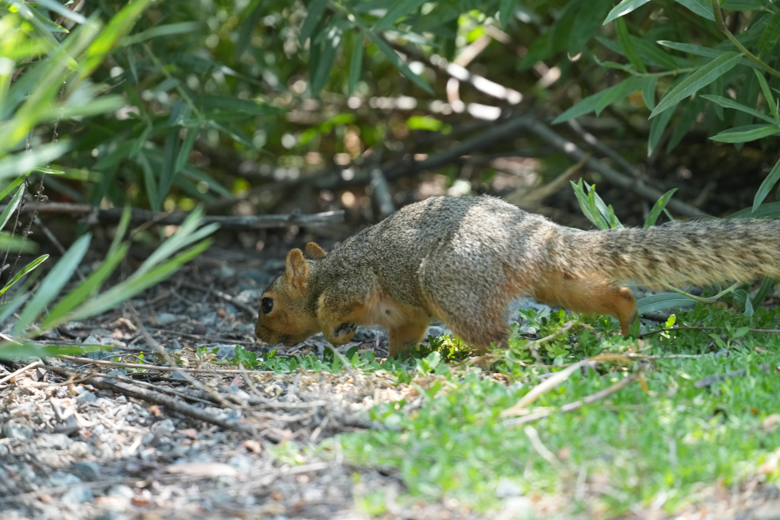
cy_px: 260
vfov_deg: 2.3
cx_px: 390
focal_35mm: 600
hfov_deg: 3.4
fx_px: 12999
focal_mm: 600
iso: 2500
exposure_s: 1/500
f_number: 5.6
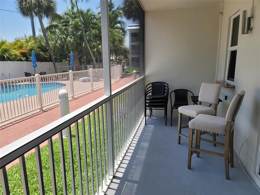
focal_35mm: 25
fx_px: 188
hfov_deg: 69.4
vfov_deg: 54.9
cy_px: 98
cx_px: 130
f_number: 1.8
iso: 20
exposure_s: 1/311
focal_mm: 7
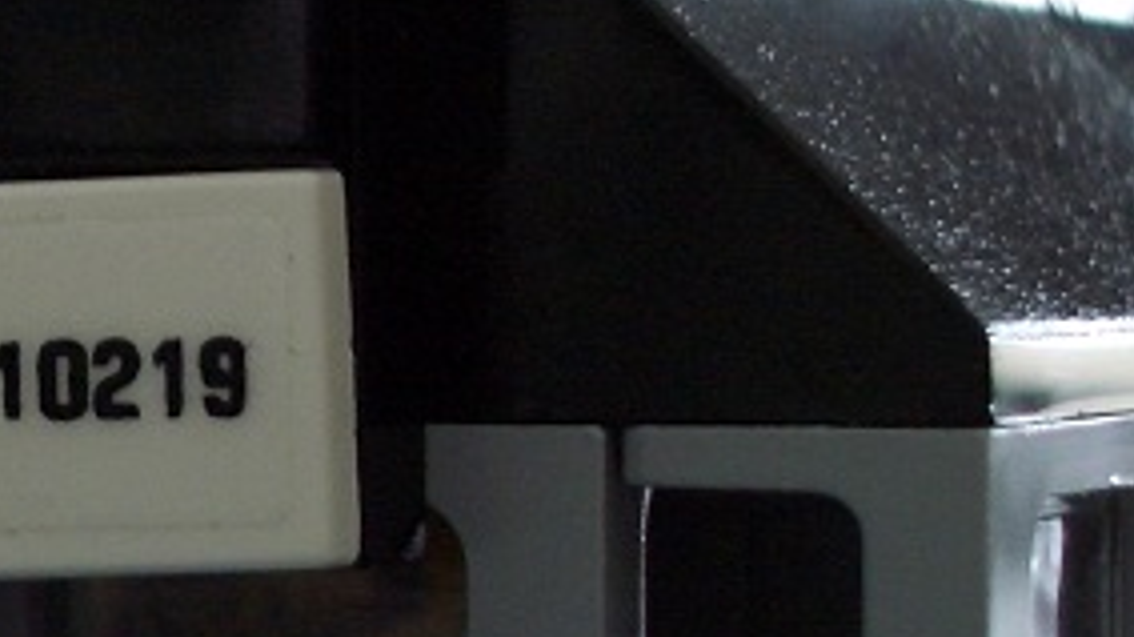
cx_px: -309
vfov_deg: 6.3
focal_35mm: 191
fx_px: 5742
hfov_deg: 11.0
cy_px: 421
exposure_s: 1/8
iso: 100
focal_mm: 10.2
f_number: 3.5
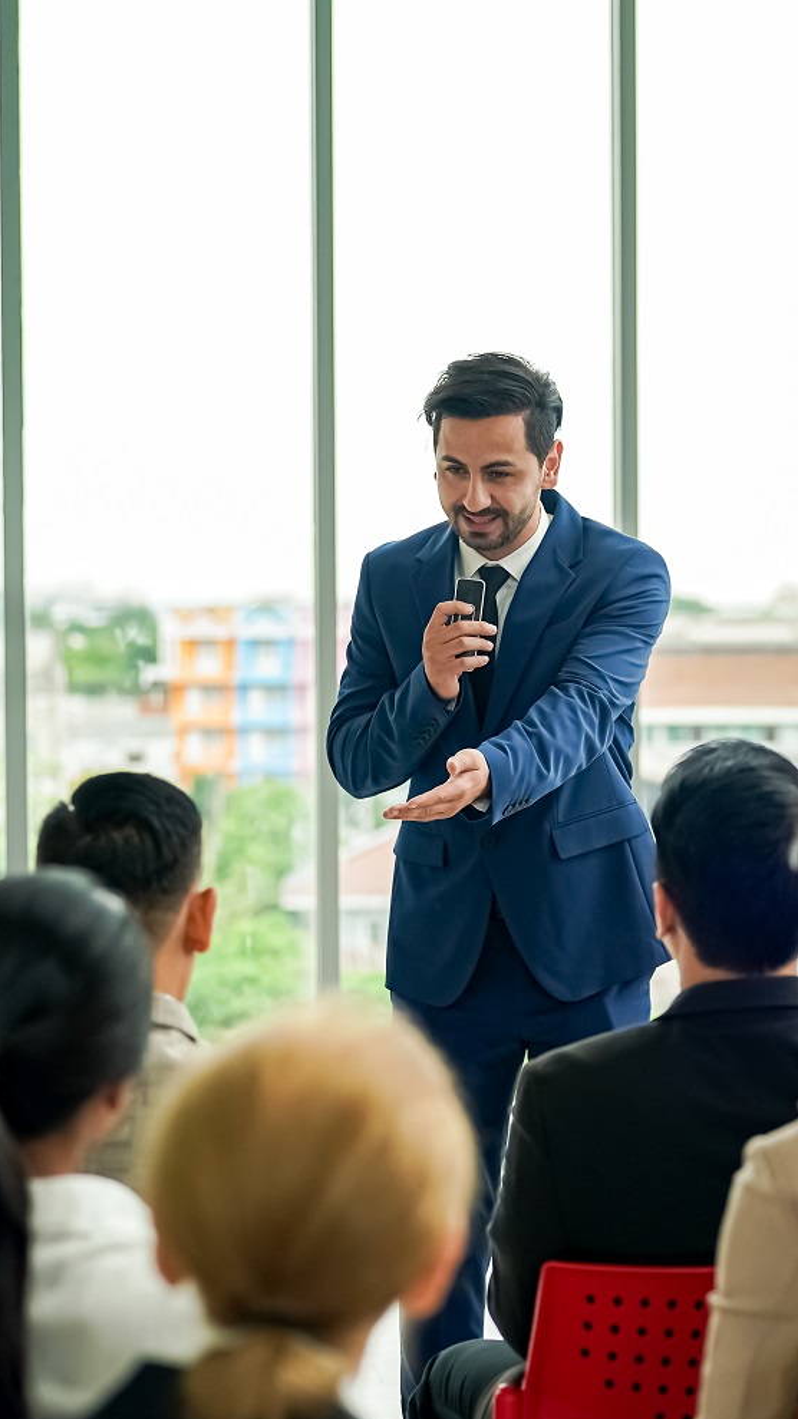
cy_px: 712
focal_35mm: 89
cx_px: 797
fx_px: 3349
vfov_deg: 23.9
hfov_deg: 13.4
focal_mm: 56
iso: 200
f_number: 2.2
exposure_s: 1/1000
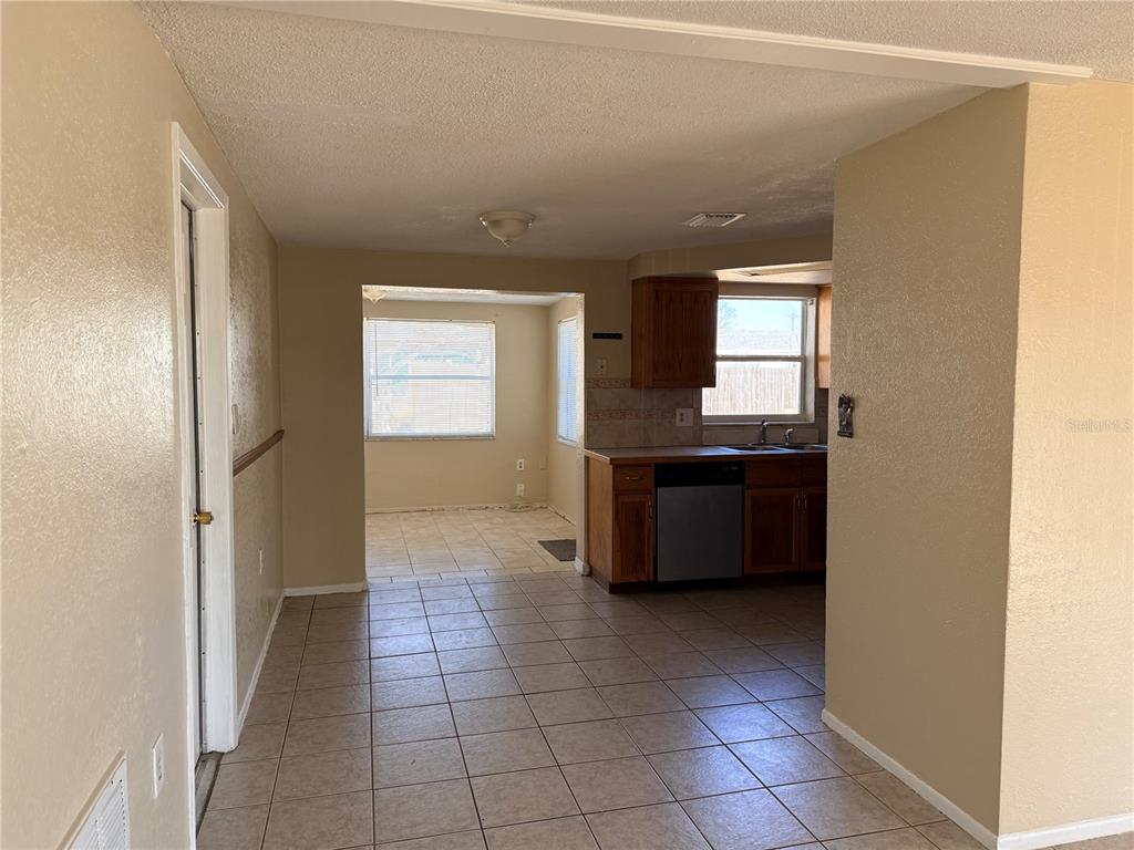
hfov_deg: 71.6
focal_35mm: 24
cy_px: 425
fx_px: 786
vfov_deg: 56.8
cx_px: 567
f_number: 1.78
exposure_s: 1/230
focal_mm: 6.76
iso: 160
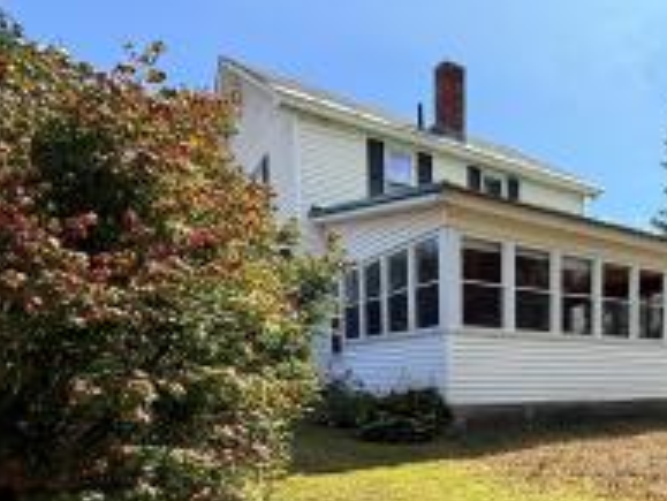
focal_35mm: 29
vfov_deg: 44.3
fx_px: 559
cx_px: 494
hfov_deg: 58.6
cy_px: 442
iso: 64
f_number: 2.2
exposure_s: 1/1087
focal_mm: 2.22
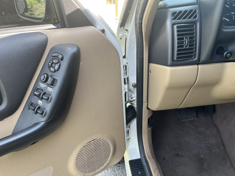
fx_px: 177
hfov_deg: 67.3
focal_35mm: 26
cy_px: 88
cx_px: 118
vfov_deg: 53.1
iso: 40
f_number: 1.6
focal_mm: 5.1
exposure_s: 1/122
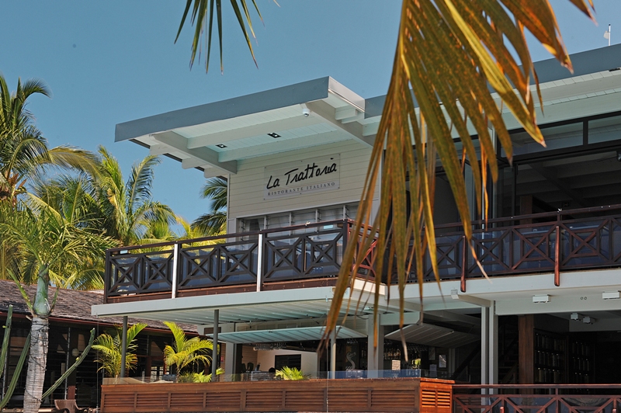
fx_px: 827
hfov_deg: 41.1
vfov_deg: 28.0
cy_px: 206
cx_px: 310
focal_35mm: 48
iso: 320
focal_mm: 48
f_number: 14
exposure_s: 1/60
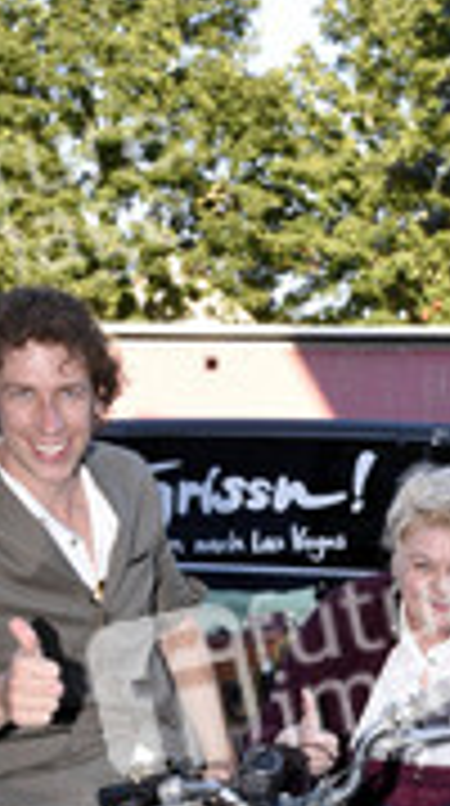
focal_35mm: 75
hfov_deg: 15.7
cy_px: 896
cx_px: 450
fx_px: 1599
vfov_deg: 26.0
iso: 500
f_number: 8
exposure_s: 1/160
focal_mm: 32
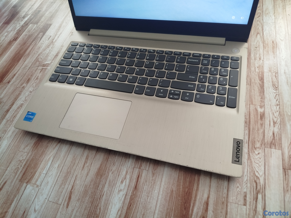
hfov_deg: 71.6
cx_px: 146
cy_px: 109
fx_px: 202
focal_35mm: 24
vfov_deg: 56.8
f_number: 1.7
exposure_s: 1/33
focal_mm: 5.31
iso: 200
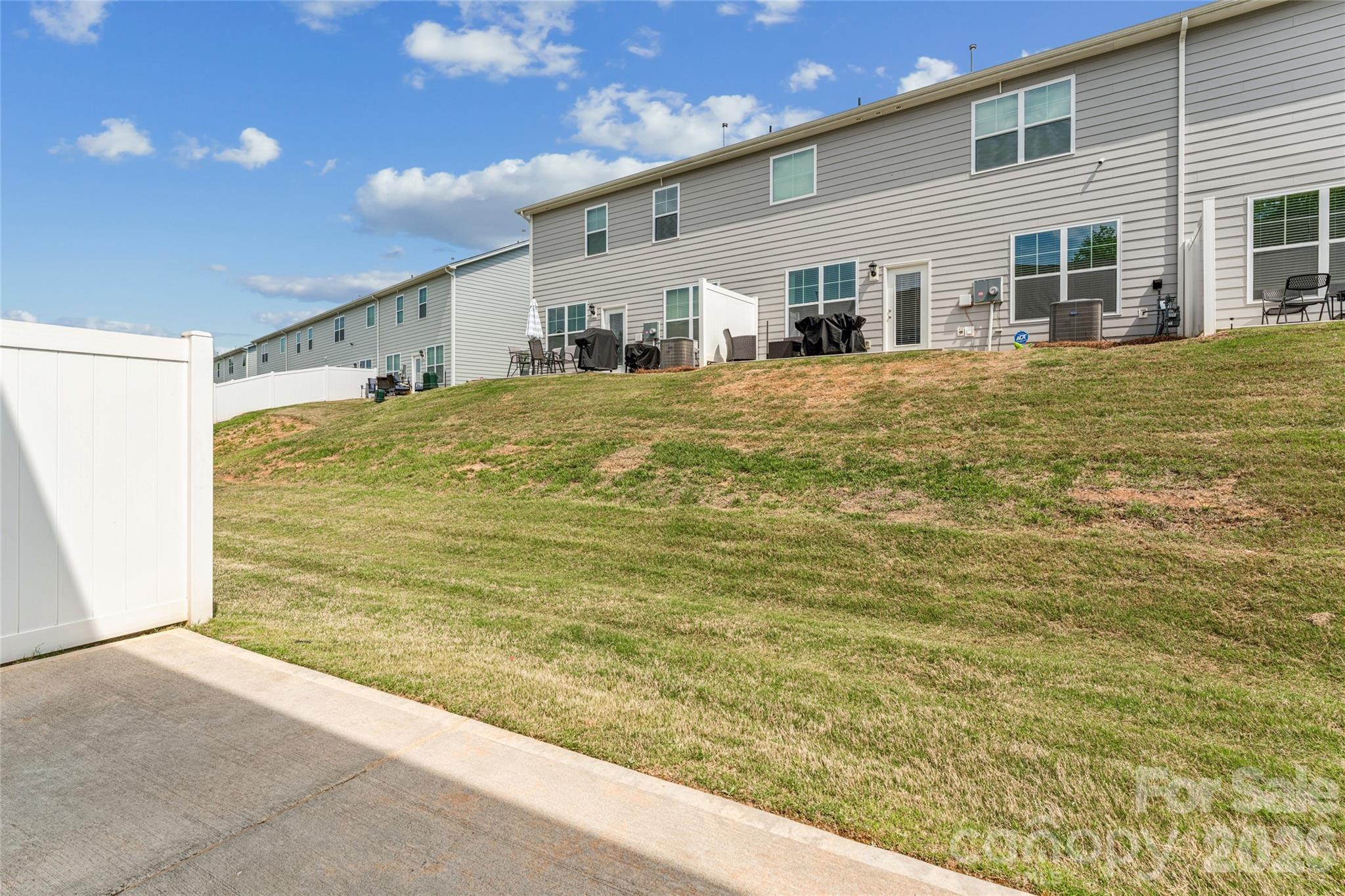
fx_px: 613
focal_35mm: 16
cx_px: 672
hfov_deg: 95.3
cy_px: 448
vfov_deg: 72.4
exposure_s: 1/160
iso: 100
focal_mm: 16.4
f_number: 9
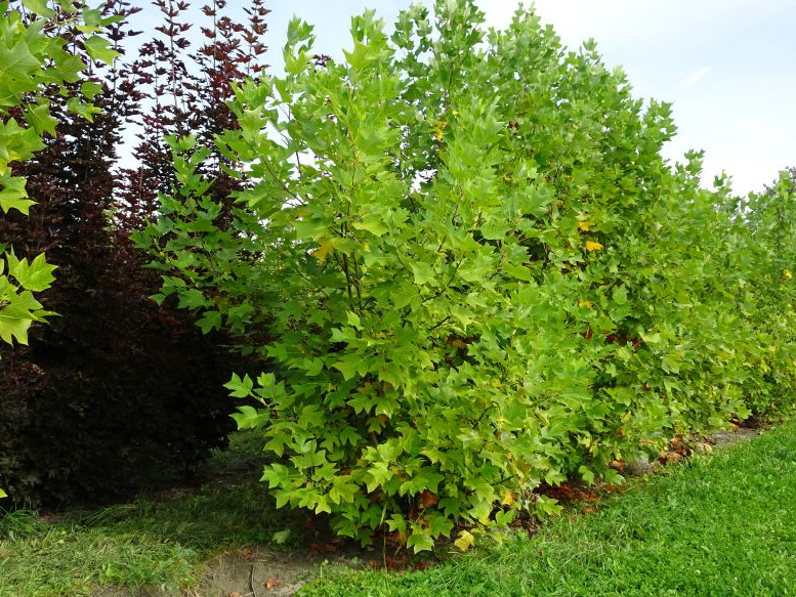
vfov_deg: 38.7
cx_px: 406
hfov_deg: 50.1
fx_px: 851
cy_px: 292
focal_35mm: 37
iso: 80
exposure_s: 1/250
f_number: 4
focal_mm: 6.17
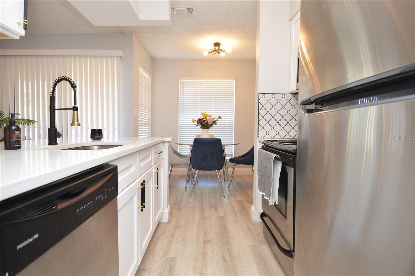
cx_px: 208
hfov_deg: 90.1
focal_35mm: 18
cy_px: 138
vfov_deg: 67.3
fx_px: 207
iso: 560
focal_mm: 12
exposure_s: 1/60
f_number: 4
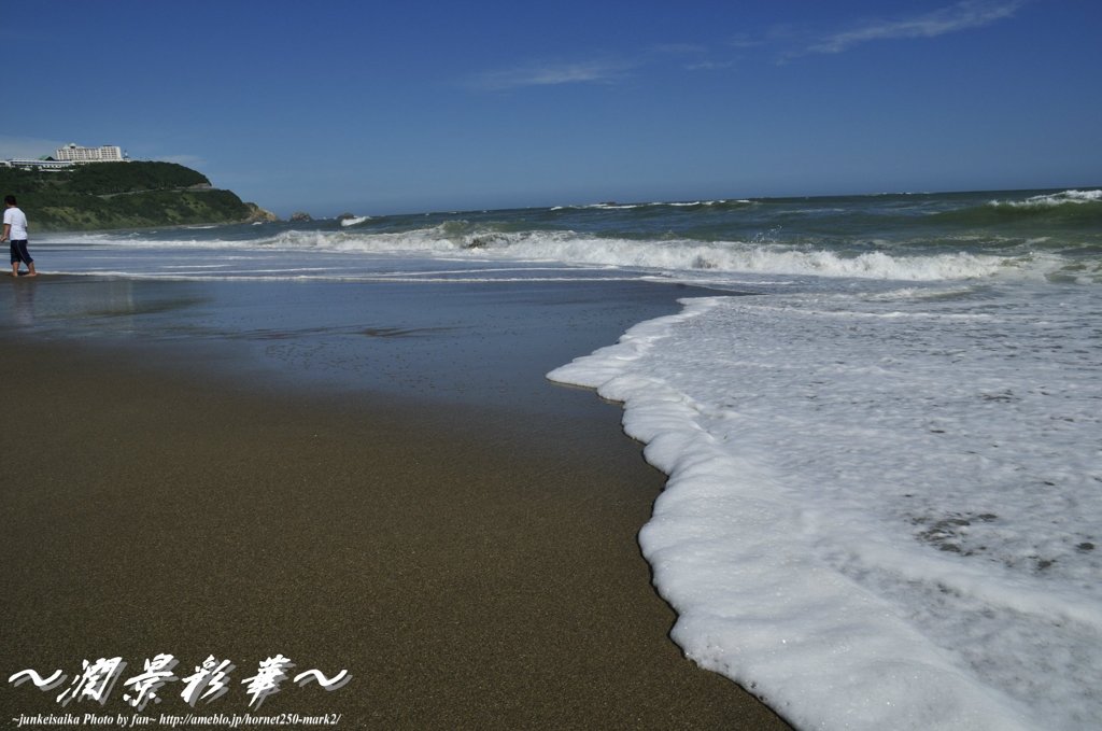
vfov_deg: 53.0
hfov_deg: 73.8
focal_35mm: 24
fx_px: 733
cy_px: 366
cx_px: 551
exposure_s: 1/500
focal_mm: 16
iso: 200
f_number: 14
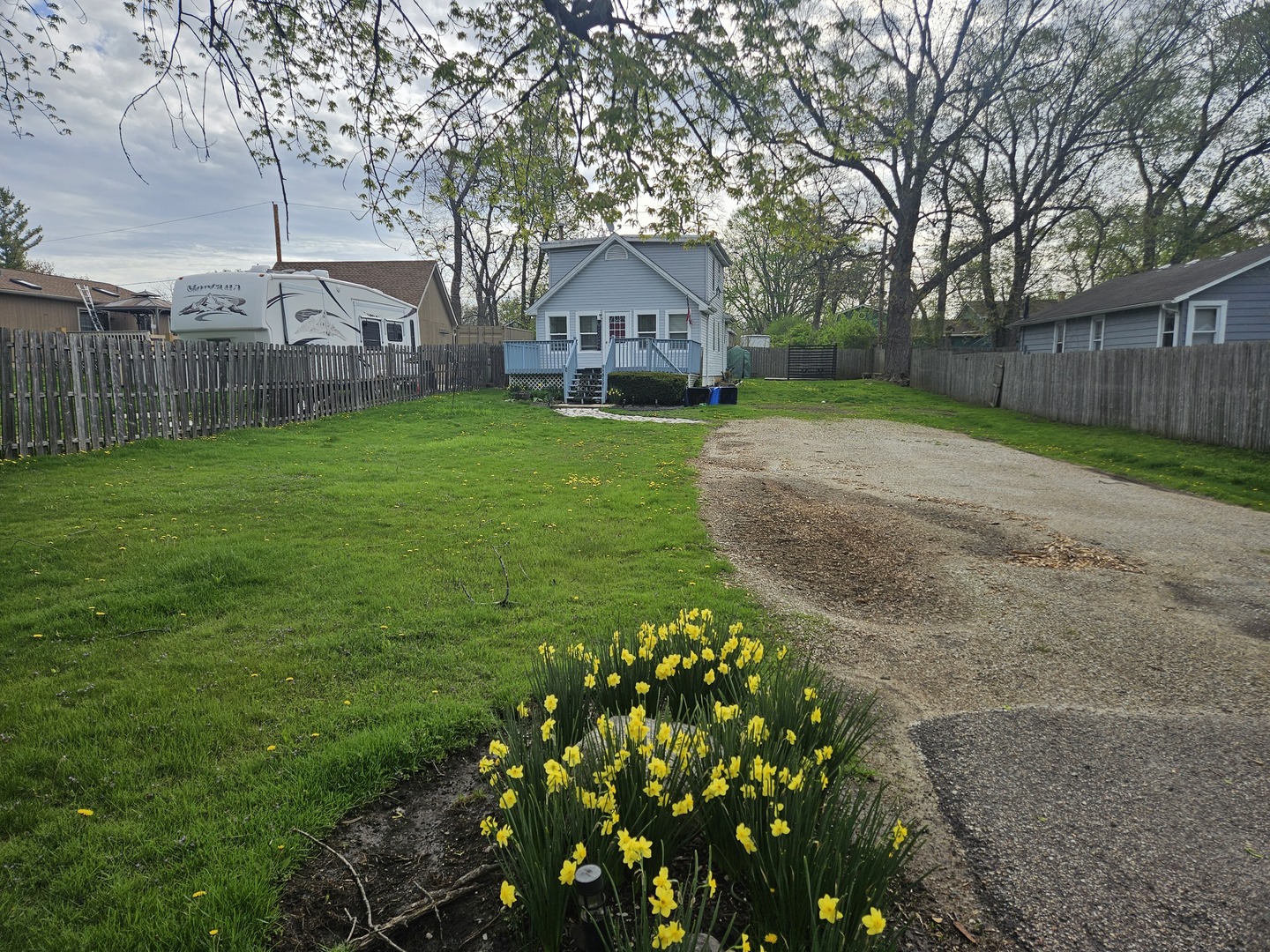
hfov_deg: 73.9
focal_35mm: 23
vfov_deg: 58.9
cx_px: 635
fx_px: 844
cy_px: 476
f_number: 1.8
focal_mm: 5.4
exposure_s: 1/1529
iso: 25
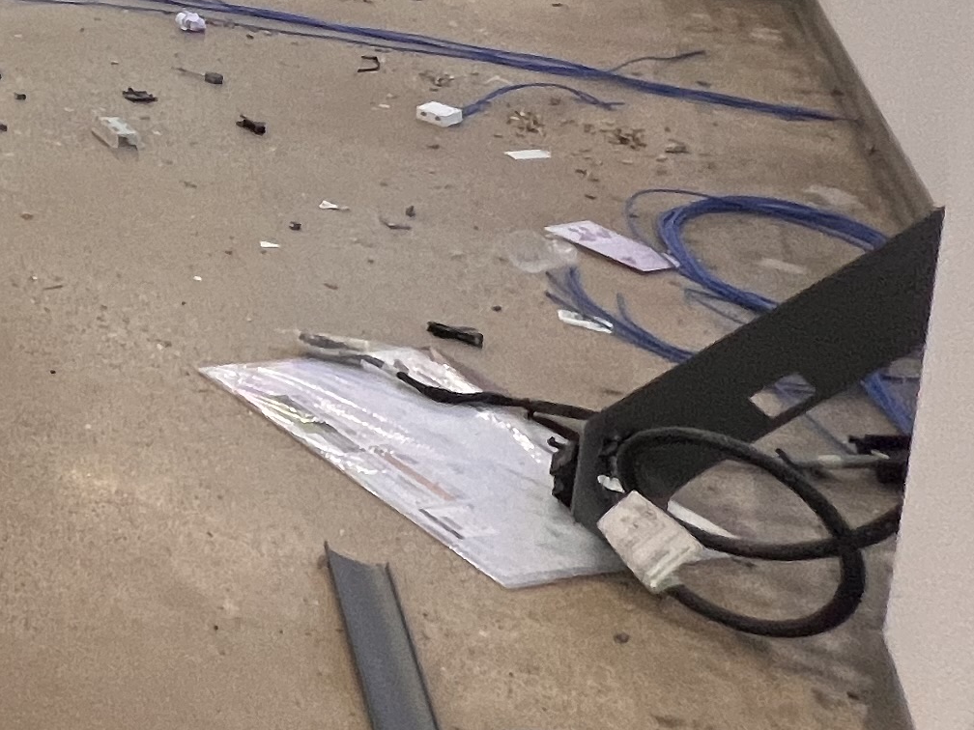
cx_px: -836
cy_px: -212
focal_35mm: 52
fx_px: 1463
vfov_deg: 24.5
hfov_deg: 21.3
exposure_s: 1/100
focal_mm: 1.57
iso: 100
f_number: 1.8
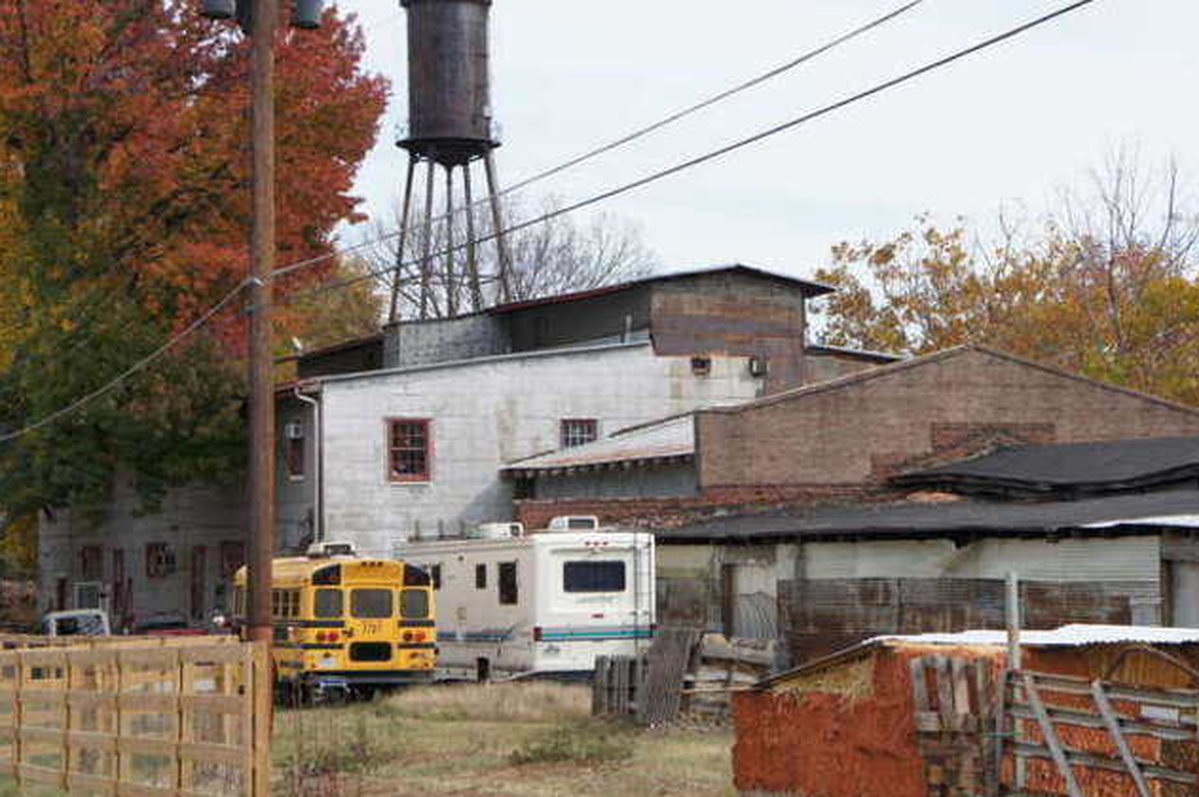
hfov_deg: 24.8
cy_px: 368
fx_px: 2716
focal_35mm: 82
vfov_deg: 16.7
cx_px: 755
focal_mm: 43
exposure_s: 1/250
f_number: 8
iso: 200
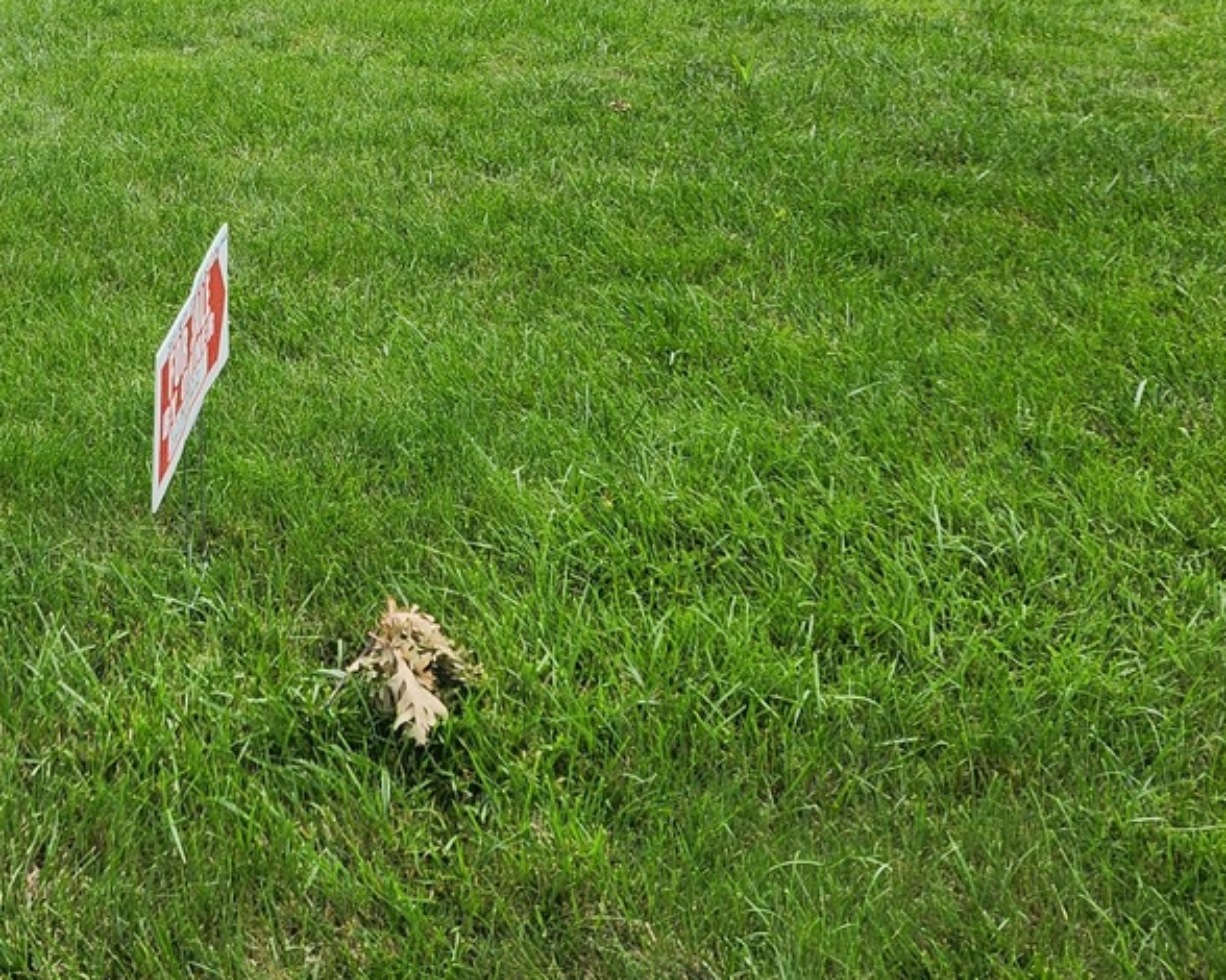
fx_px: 1995
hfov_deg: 33.0
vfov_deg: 25.5
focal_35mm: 55
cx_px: 217
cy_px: -113
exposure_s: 1/444
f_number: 1.8
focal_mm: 5.4
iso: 20
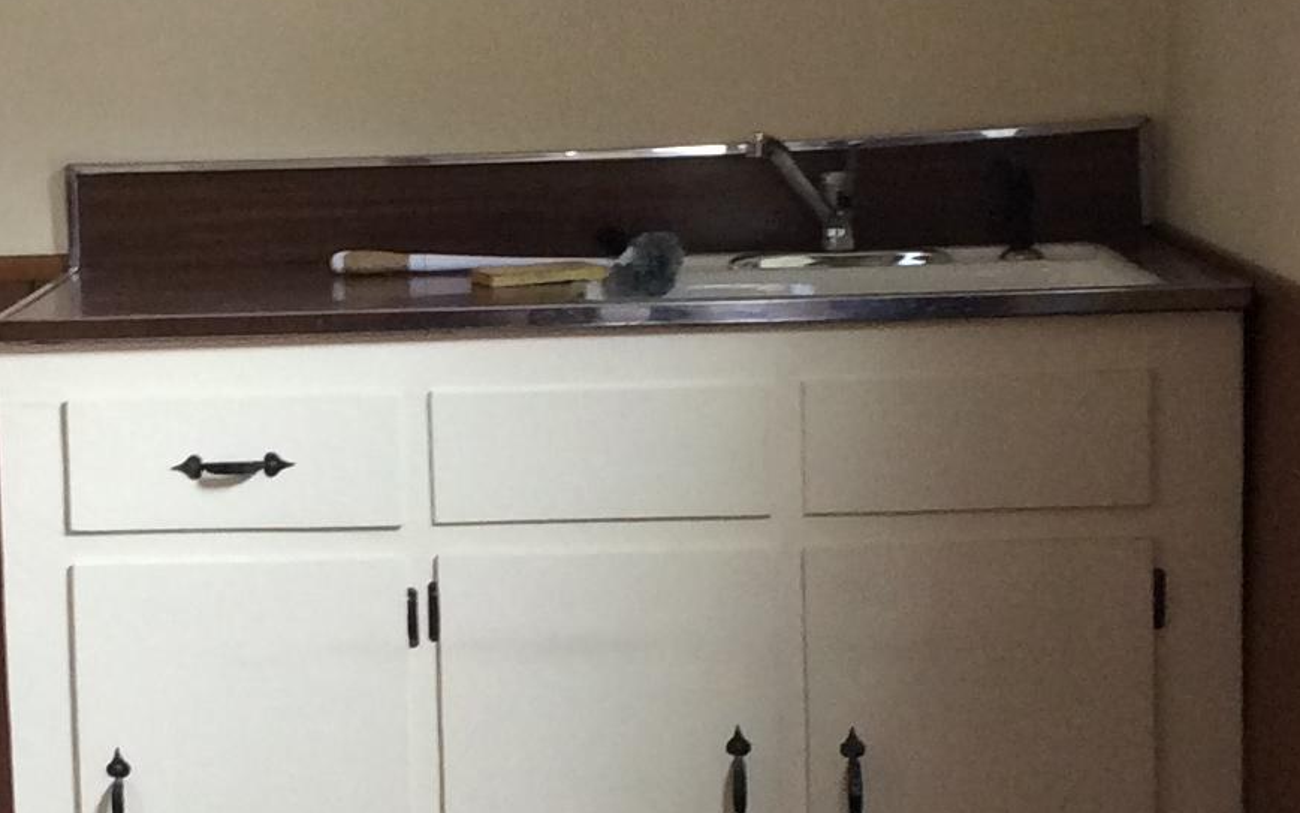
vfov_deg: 12.9
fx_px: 3578
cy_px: 470
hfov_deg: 20.4
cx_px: 262
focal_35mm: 101
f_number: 2.4
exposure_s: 1/24
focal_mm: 3.3
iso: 125
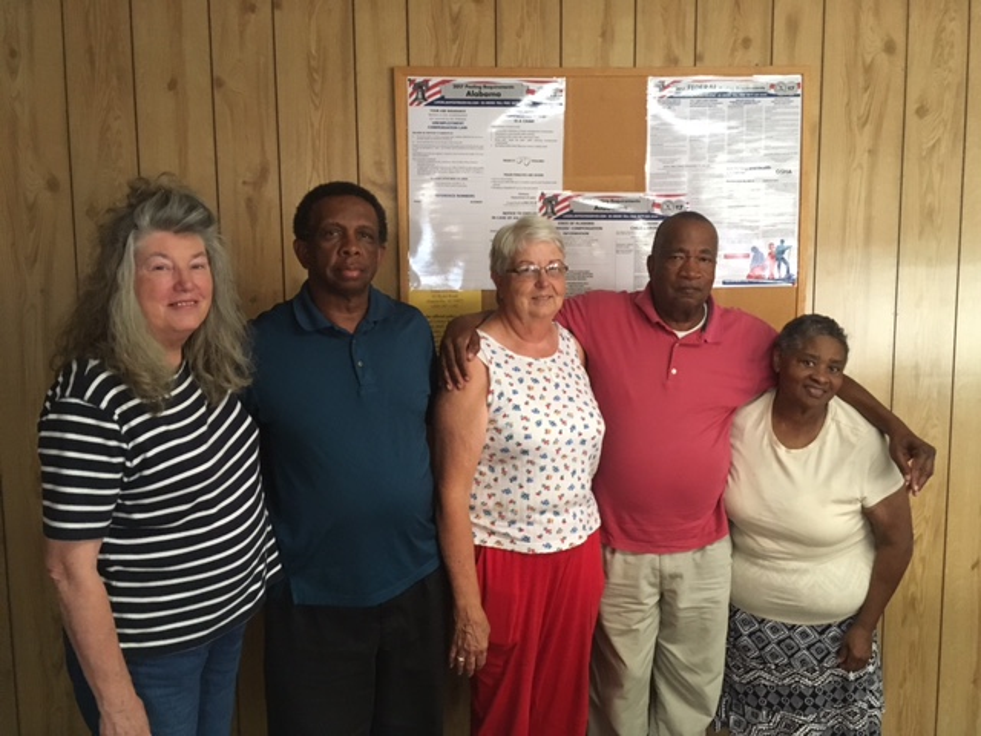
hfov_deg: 61.7
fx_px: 822
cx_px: 490
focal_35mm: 29
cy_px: 368
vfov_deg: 48.2
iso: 200
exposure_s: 1/30
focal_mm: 4.15
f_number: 2.2
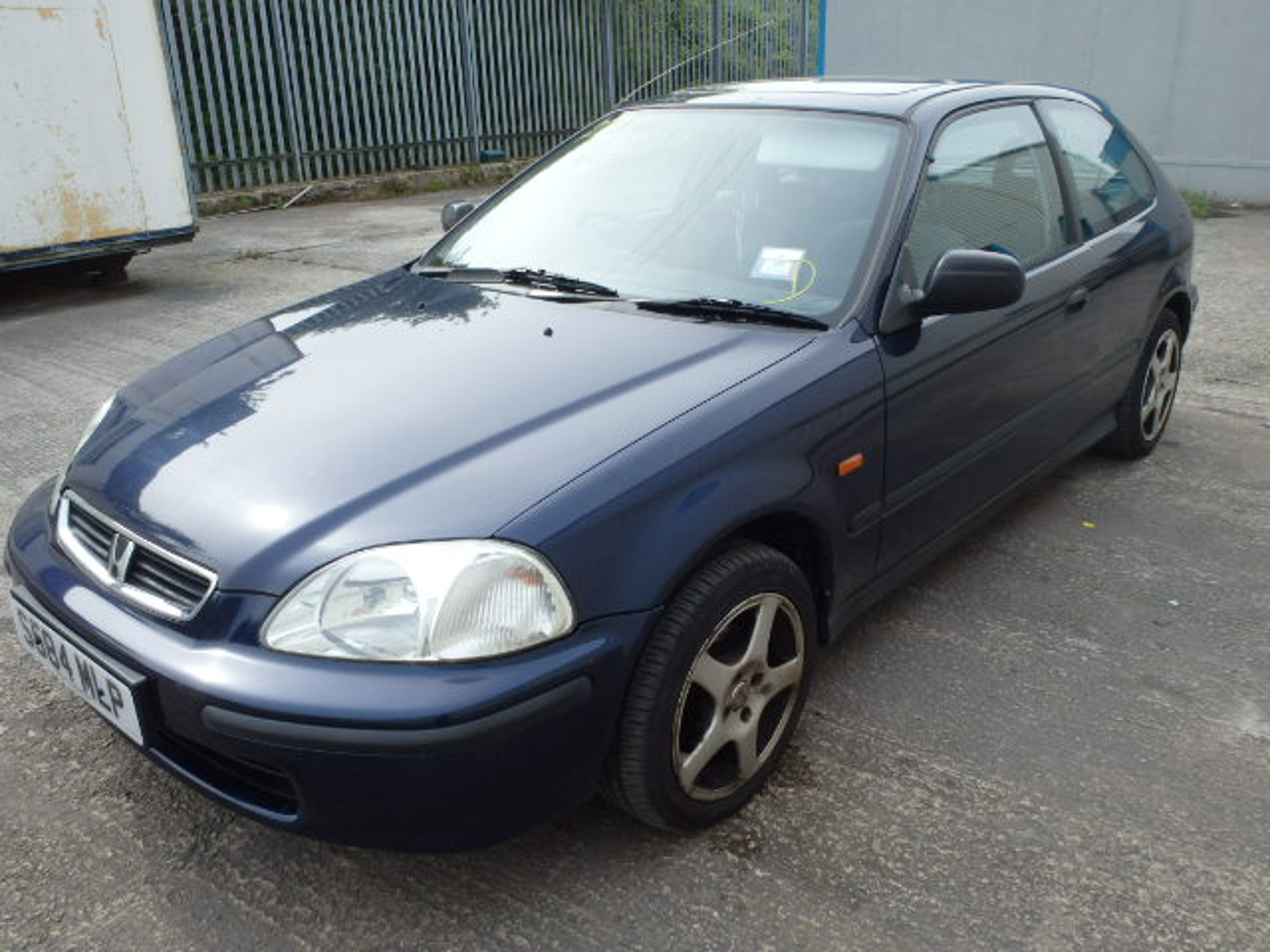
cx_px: 635
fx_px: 1027
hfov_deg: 63.4
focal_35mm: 28
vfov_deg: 49.7
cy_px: 476
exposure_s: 1/320
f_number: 3.9
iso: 125
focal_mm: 5
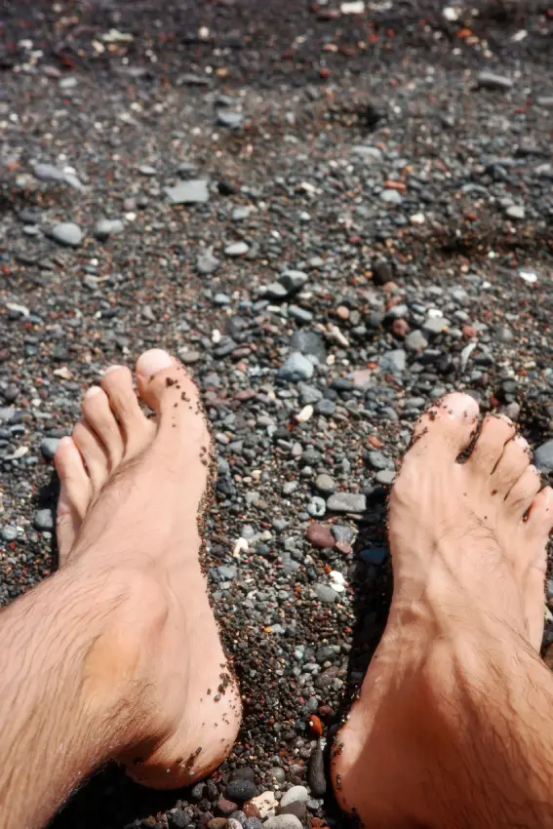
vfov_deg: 48.5
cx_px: 276
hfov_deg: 33.4
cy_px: 414
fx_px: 921
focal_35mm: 40
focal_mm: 26
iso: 200
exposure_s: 1/800
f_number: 5.6
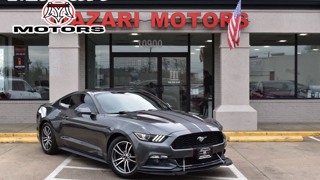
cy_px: 91
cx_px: 159
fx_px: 433
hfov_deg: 40.6
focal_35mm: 51
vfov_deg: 23.5
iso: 400
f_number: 10
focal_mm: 32
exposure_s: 1/200
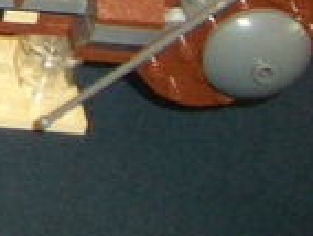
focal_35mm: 197
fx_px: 1784
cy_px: -393
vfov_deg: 7.0
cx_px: -505
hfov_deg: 8.8
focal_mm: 5.8
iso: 100
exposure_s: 1/60
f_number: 2.6
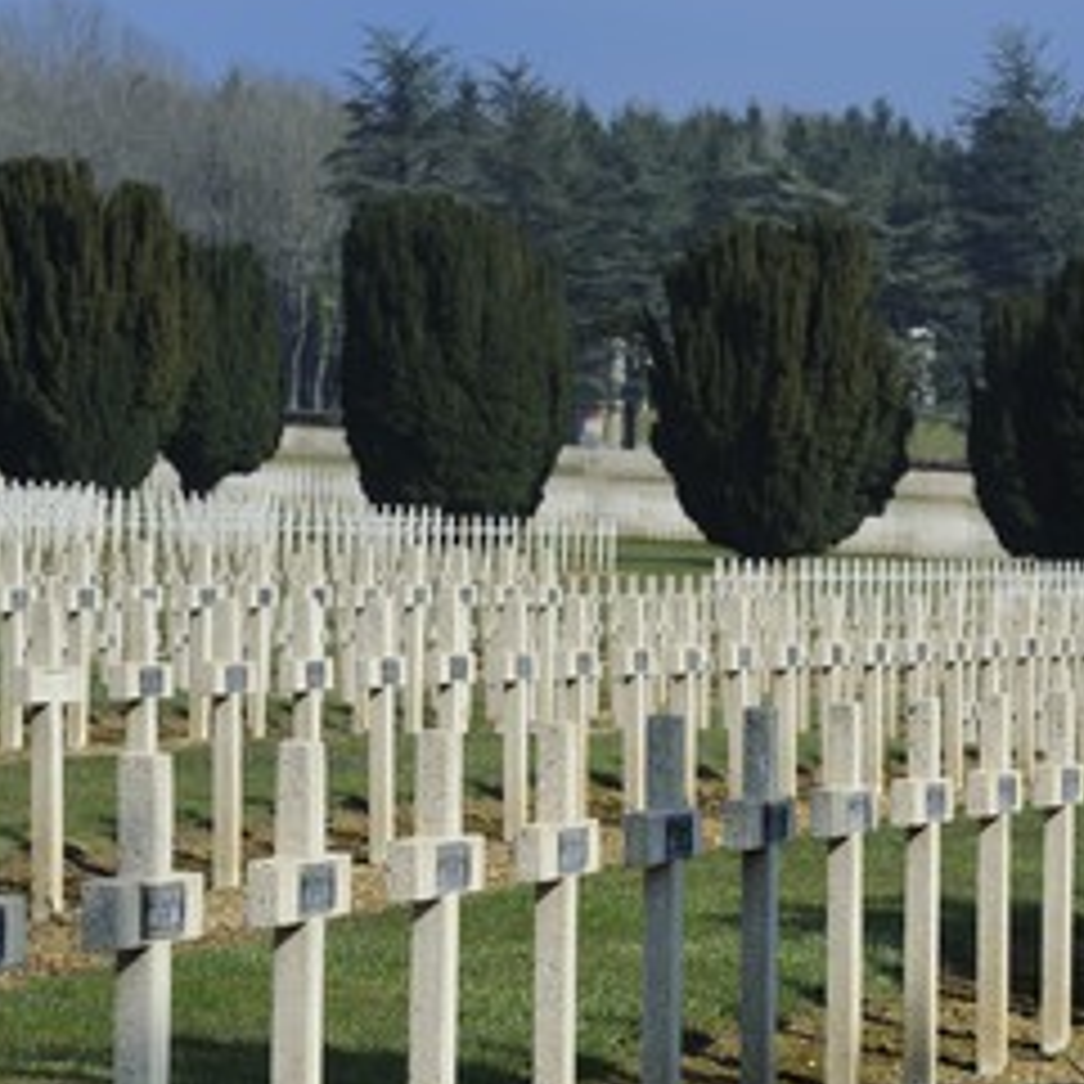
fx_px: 9176
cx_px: 828
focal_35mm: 259
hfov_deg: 6.8
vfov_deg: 6.8
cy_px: 567
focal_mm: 175
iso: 200
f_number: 14
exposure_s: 1/160
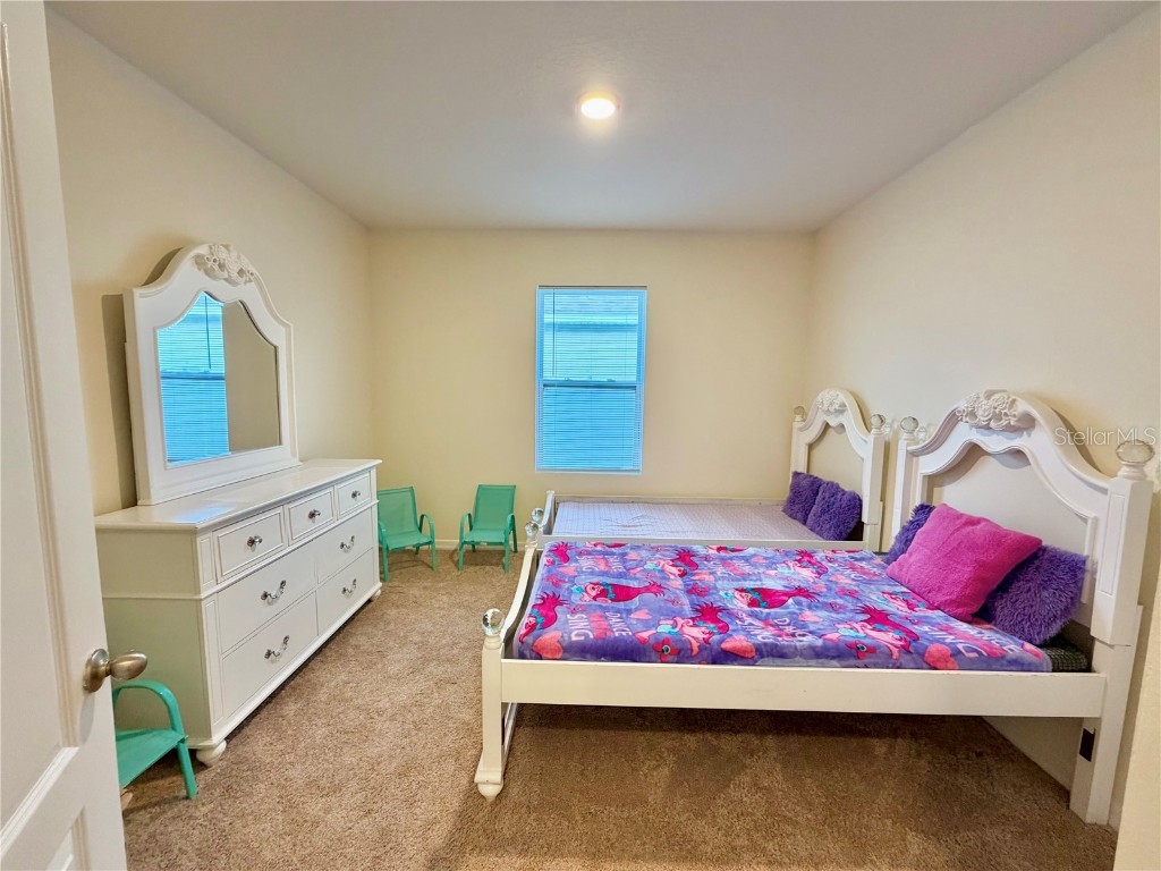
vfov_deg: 85.7
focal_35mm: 14
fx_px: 470
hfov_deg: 102.1
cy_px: 436
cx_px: 580
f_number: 2.2
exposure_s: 1/60
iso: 250
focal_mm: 2.22
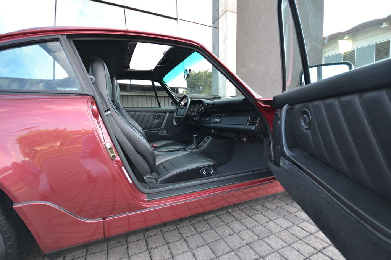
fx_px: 163
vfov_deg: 77.3
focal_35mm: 15
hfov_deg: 100.4
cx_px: 196
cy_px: 130
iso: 400
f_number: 4.5
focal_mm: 10
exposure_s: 1/80
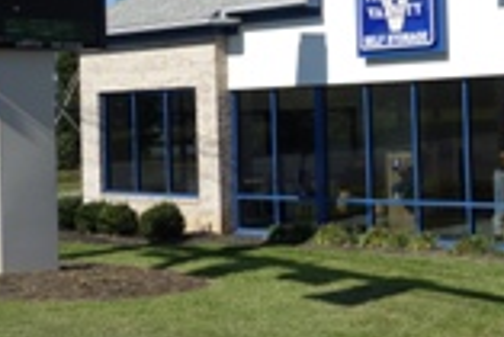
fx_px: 1121
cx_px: 546
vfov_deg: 17.0
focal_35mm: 80
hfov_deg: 23.8
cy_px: 69
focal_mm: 10.4
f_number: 4.5
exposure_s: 1/800
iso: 125
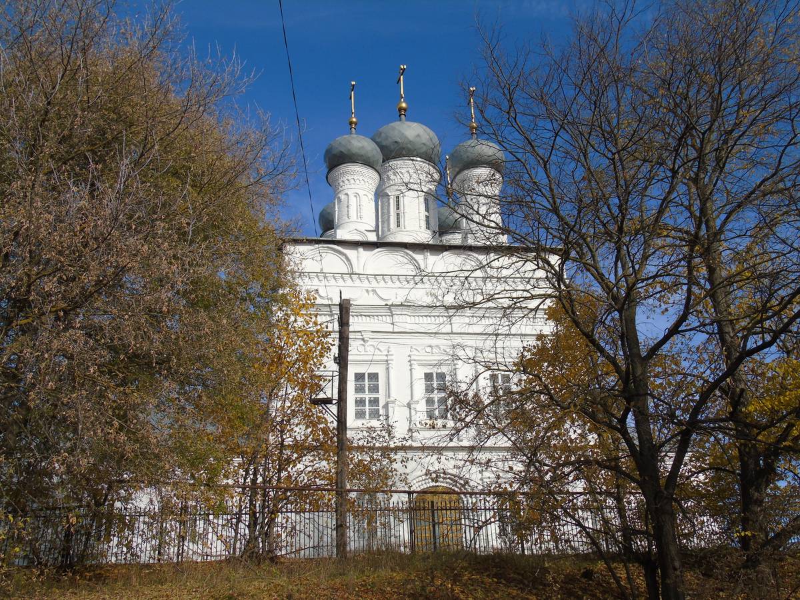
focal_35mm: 34
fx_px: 786
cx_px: 400
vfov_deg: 41.8
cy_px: 300
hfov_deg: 54.0
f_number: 3.8
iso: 80
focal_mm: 6.1
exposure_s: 1/1000
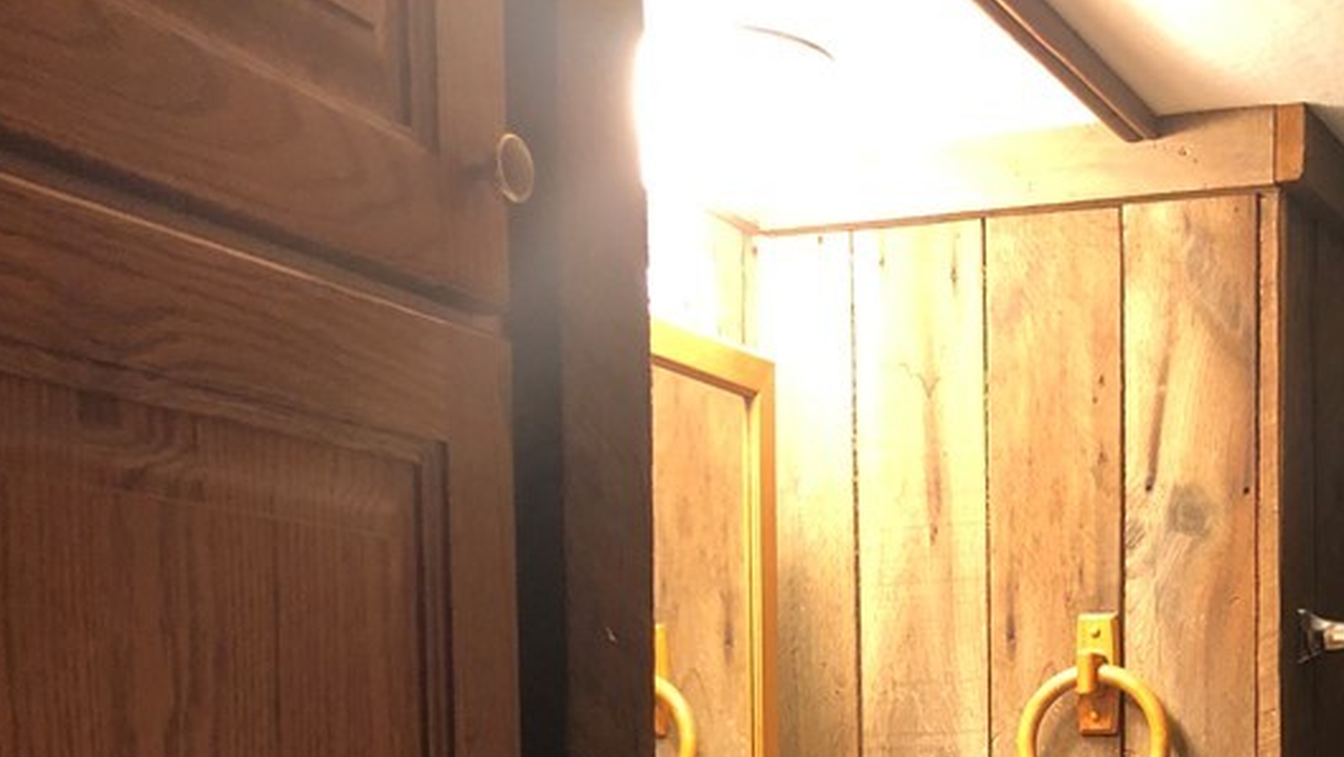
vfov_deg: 19.1
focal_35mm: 59
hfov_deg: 34.6
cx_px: 1021
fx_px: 2103
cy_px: 953
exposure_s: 1/13
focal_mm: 4
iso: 100
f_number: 1.8
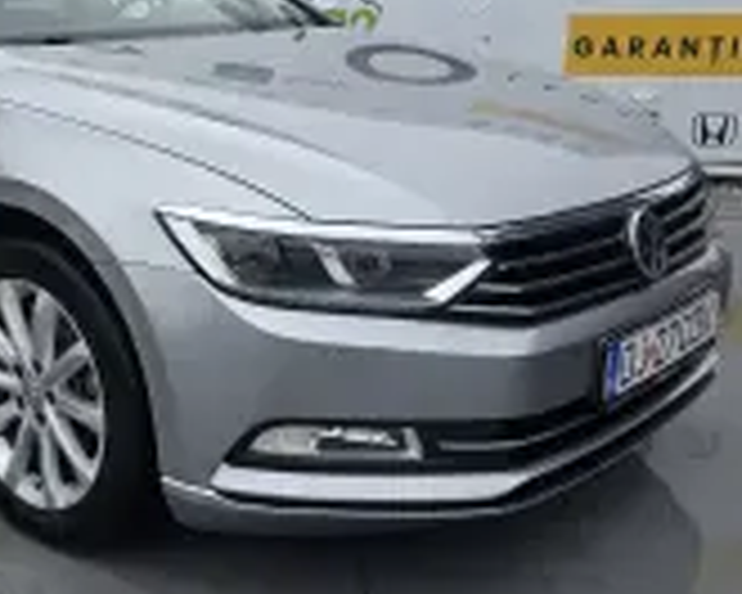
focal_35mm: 49
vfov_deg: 30.6
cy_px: 194
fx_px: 1076
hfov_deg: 36.3
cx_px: 112
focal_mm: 6.3
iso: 25
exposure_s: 1/359
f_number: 1.7
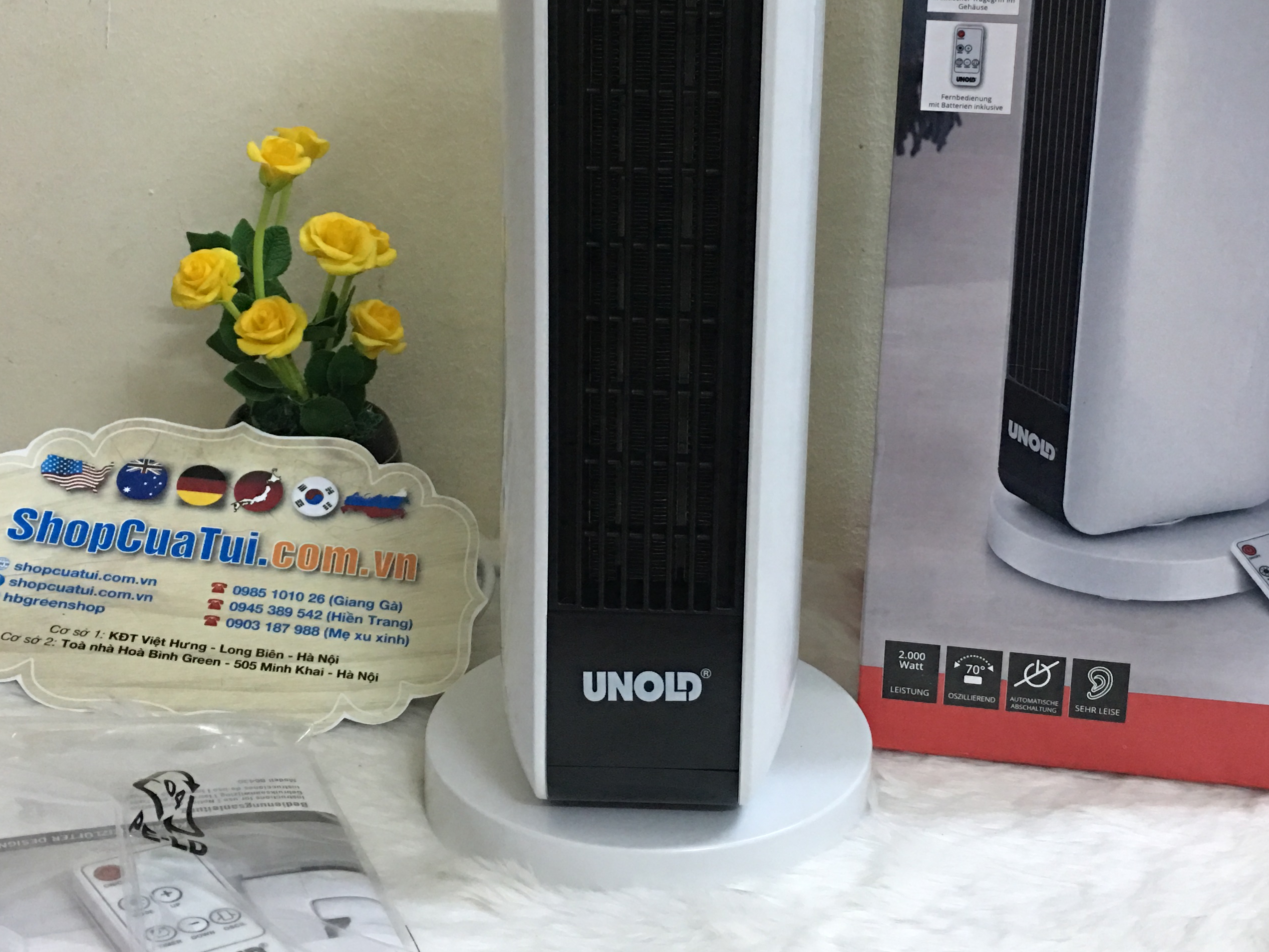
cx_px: 705
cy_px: 299
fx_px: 1686
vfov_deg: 31.2
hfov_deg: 41.2
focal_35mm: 46
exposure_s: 1/10
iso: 100
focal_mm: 4.15
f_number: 2.2
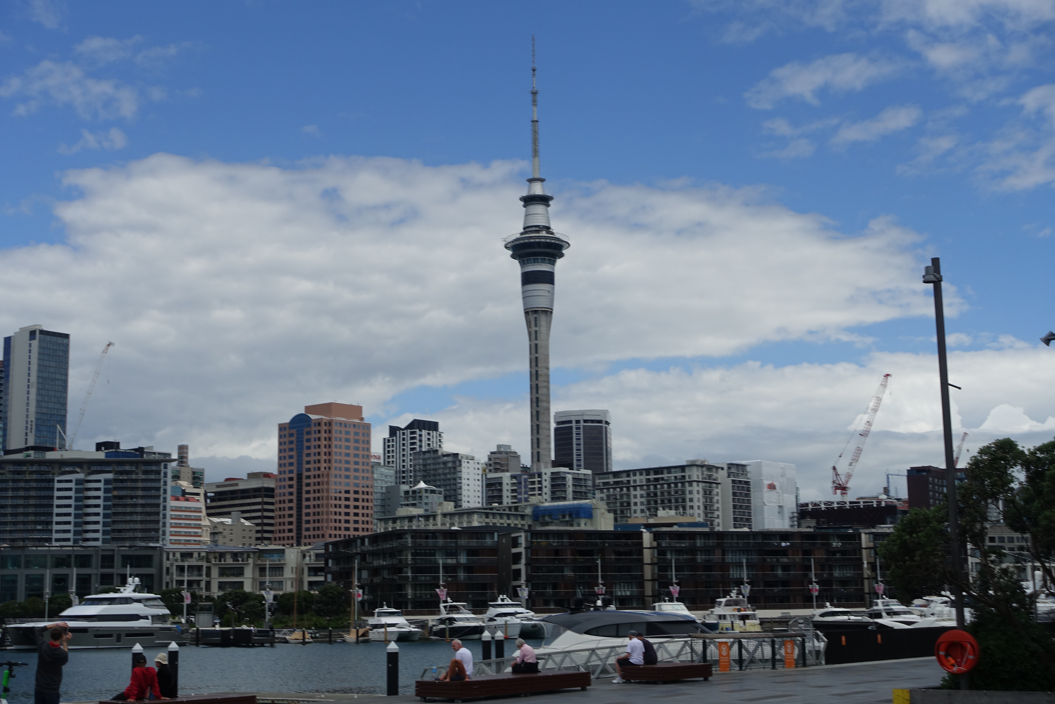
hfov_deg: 38.9
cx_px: 528
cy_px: 352
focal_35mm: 51
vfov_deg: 26.5
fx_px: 1494
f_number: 5.6
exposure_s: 1/160
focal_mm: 18.7
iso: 125
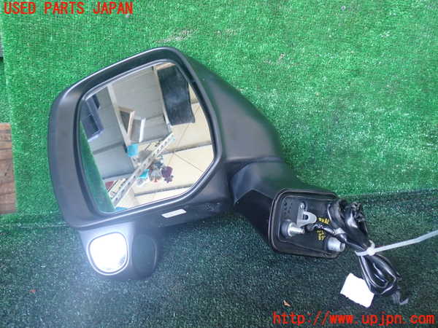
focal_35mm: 30
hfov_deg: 60.0
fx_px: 380
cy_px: 164
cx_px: 219
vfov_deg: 46.8
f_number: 2.3
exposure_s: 1/40
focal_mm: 5.4
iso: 200
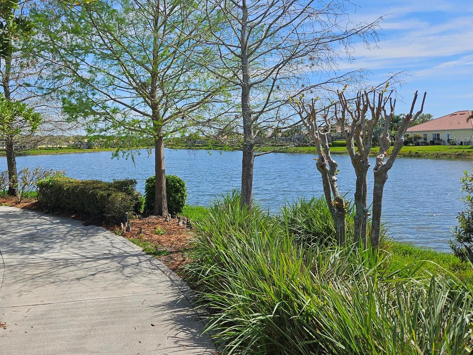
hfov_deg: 55.6
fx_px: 437
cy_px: 138
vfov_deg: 43.9
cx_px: 159
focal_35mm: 32
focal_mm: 5.4
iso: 25
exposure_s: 1/2289
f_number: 1.8
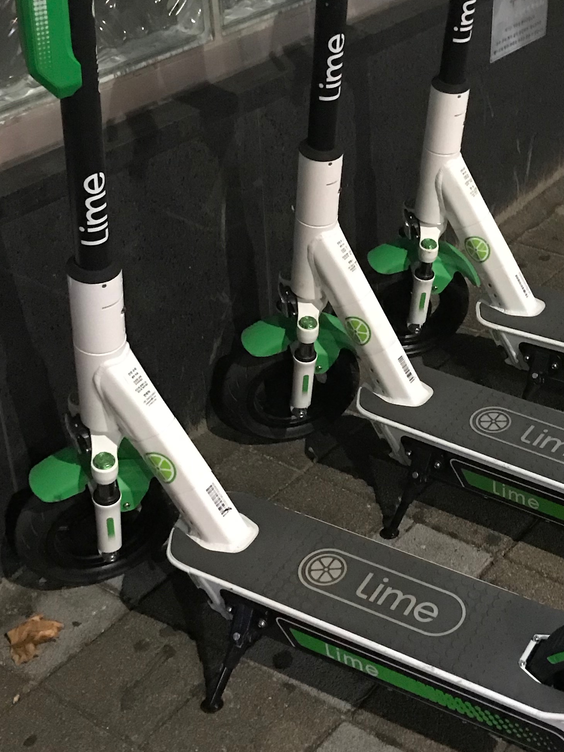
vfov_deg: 33.2
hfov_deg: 25.0
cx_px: 399
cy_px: 336
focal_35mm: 58
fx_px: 1260
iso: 125
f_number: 1.8
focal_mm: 3.99
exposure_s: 1/4
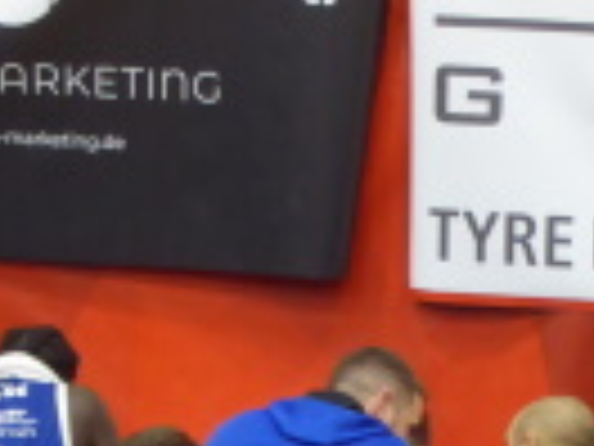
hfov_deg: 1.9
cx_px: 680
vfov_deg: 1.5
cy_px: 653
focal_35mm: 1023
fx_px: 17554
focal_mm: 53.8
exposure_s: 1/15
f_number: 5.8
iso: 400
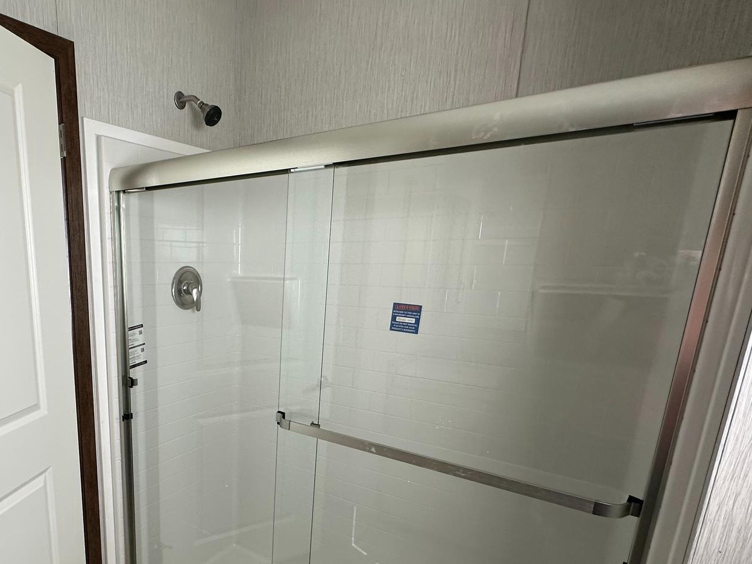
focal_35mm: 23
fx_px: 500
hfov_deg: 70.1
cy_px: 381
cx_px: 209
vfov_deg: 57.4
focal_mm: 2.22
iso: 125
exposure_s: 1/99
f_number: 2.2
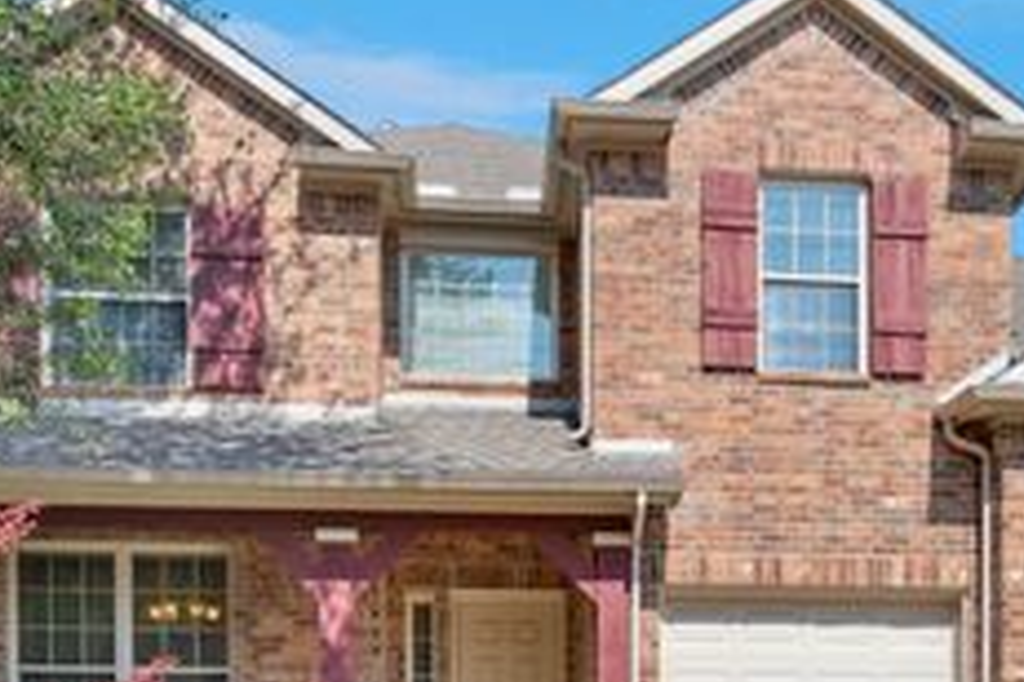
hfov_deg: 49.4
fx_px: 1109
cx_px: 585
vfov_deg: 33.0
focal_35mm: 39
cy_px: 569
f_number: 8
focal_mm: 18
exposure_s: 1/160
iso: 250
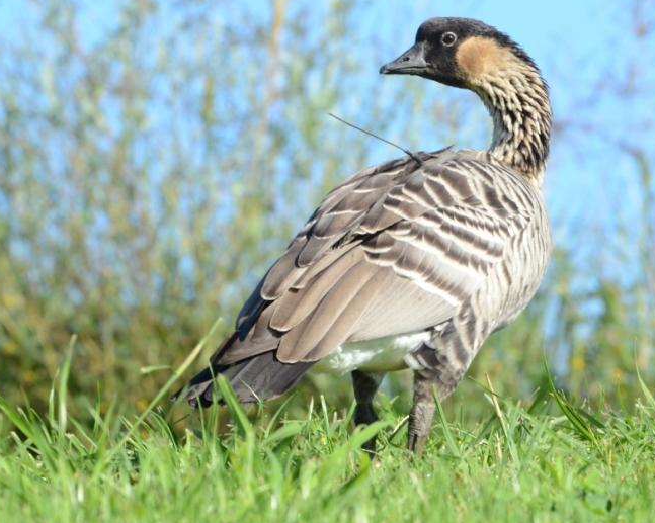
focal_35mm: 556
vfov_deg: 2.8
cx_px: 459
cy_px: 270
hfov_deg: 3.5
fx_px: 10773
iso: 320
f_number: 8
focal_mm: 250
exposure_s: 1/250
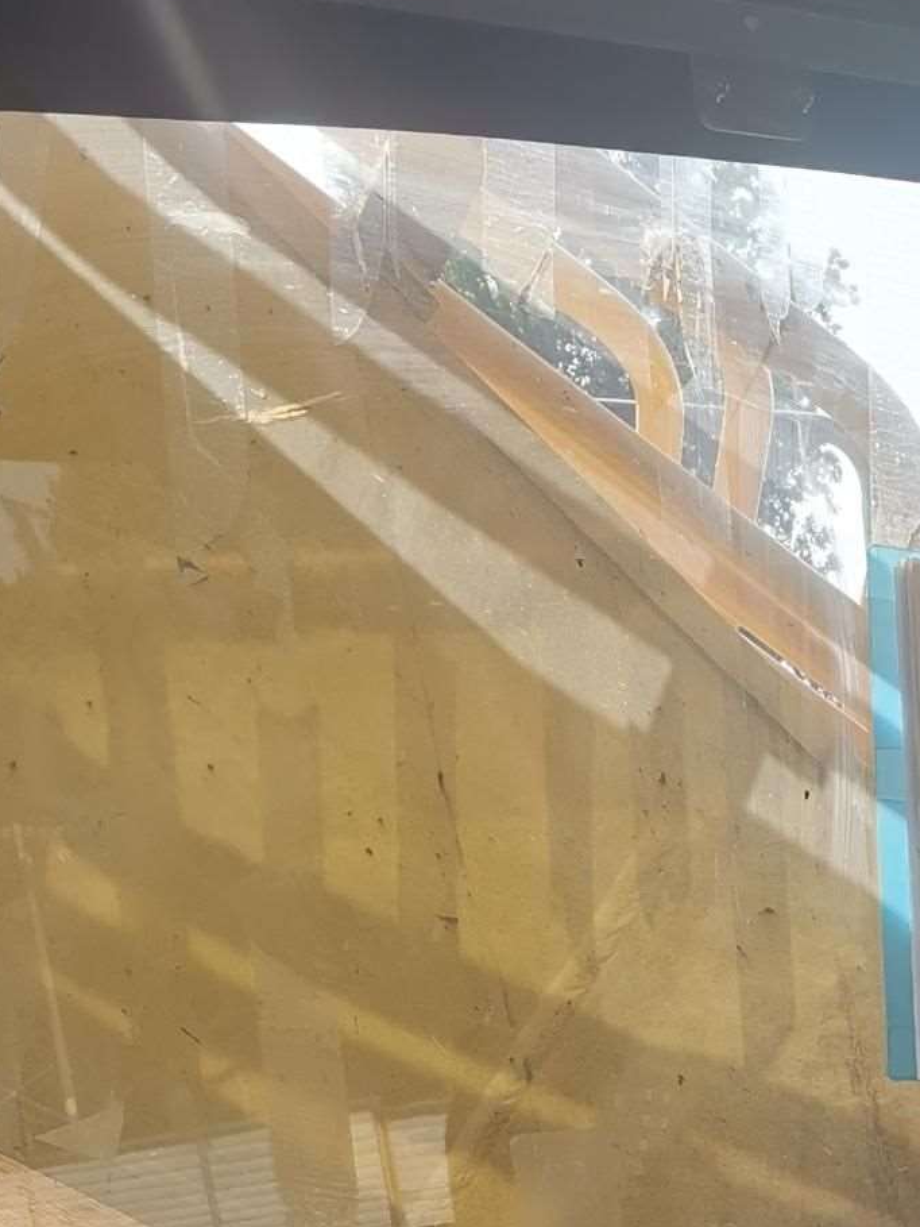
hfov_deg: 17.9
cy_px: 1641
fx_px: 2693
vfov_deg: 22.6
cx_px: 1265
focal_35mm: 76
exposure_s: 1/1250
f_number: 1.8
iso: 50
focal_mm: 4.75
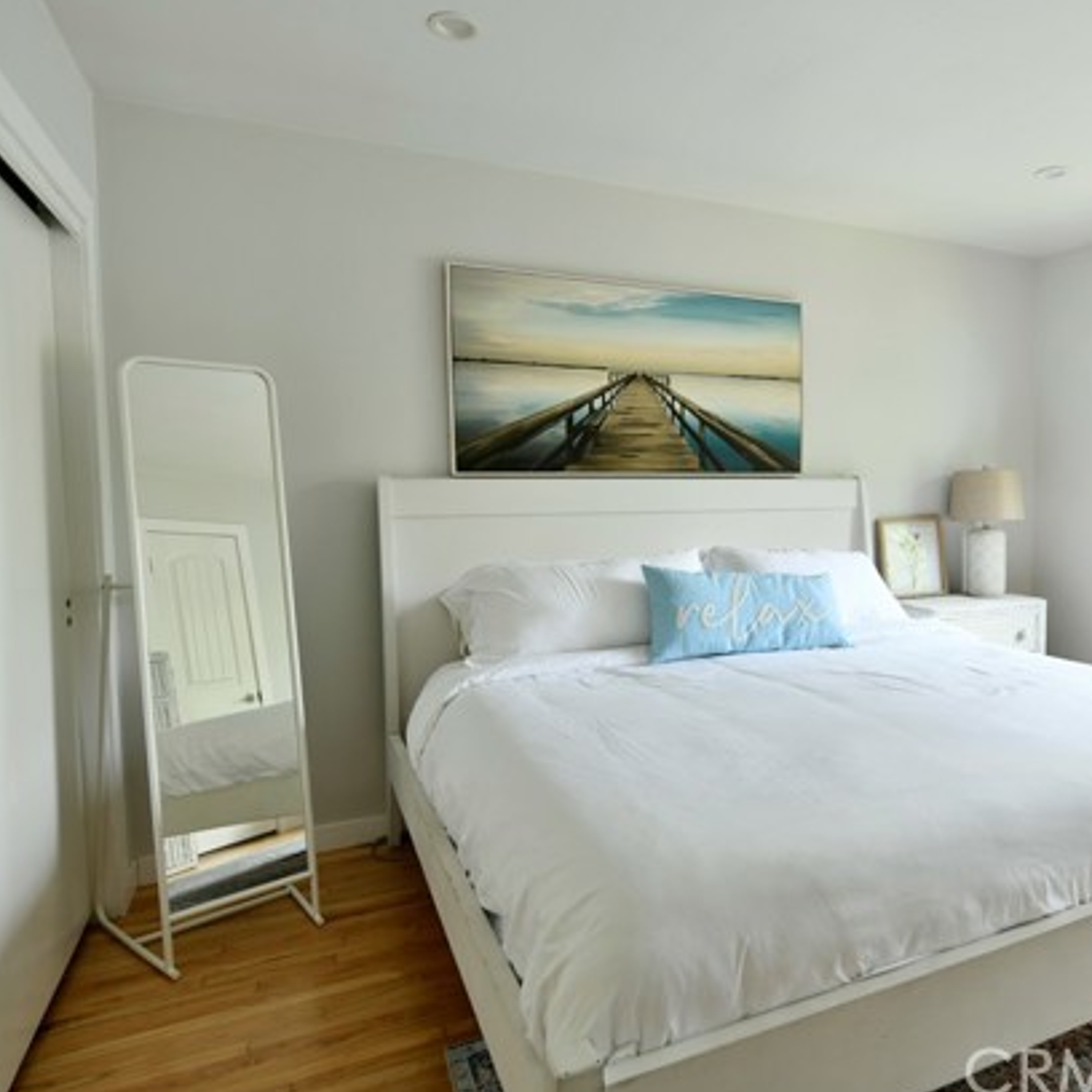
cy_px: 539
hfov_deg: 63.0
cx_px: 747
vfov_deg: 65.0
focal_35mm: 24
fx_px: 857
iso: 100
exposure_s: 1/20
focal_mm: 18
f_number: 4.5
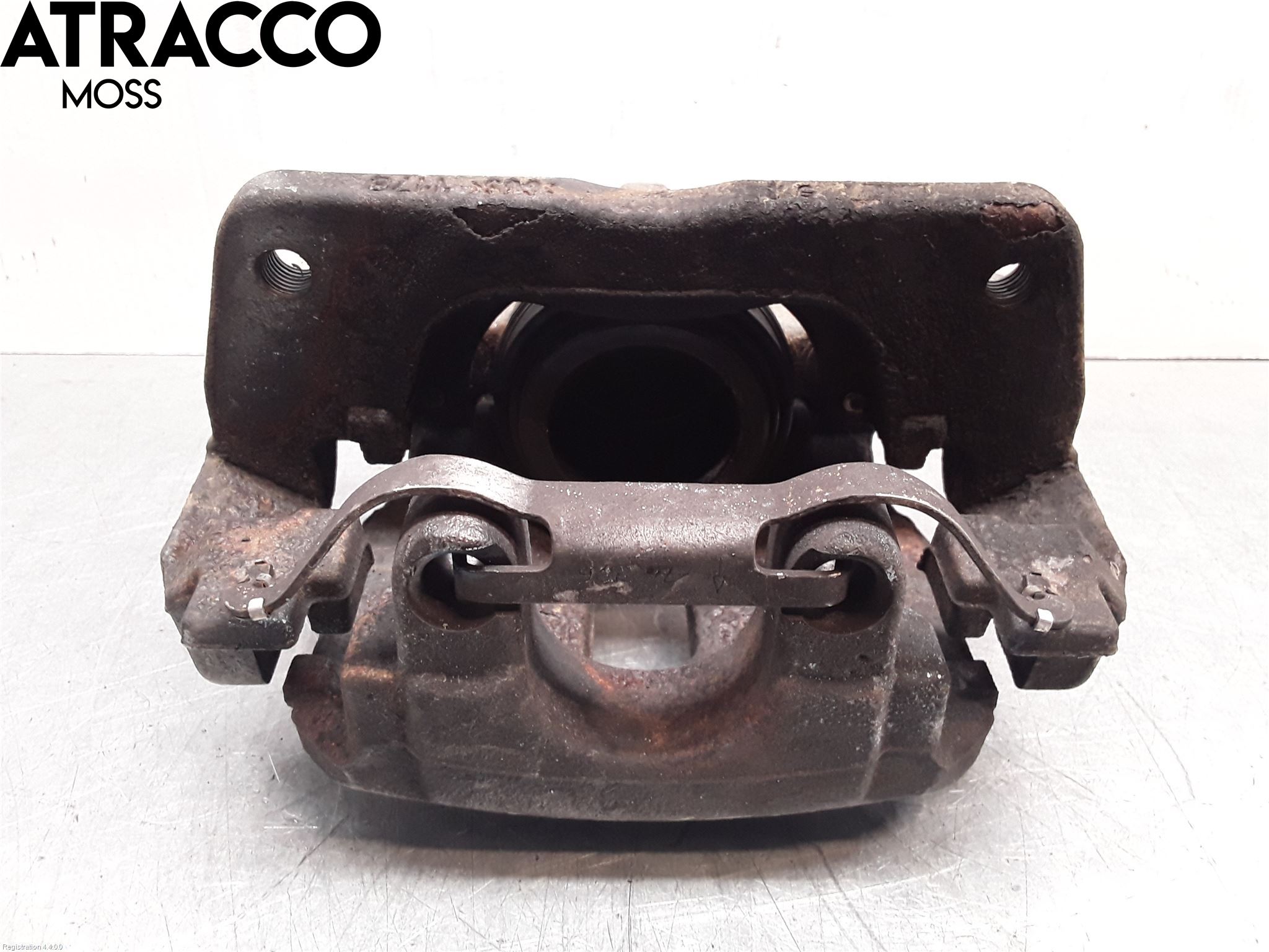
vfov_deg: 49.7
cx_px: 634
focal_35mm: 28
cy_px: 476
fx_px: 1026
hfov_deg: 63.4
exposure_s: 1/33
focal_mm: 2.91
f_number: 1.9
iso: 100
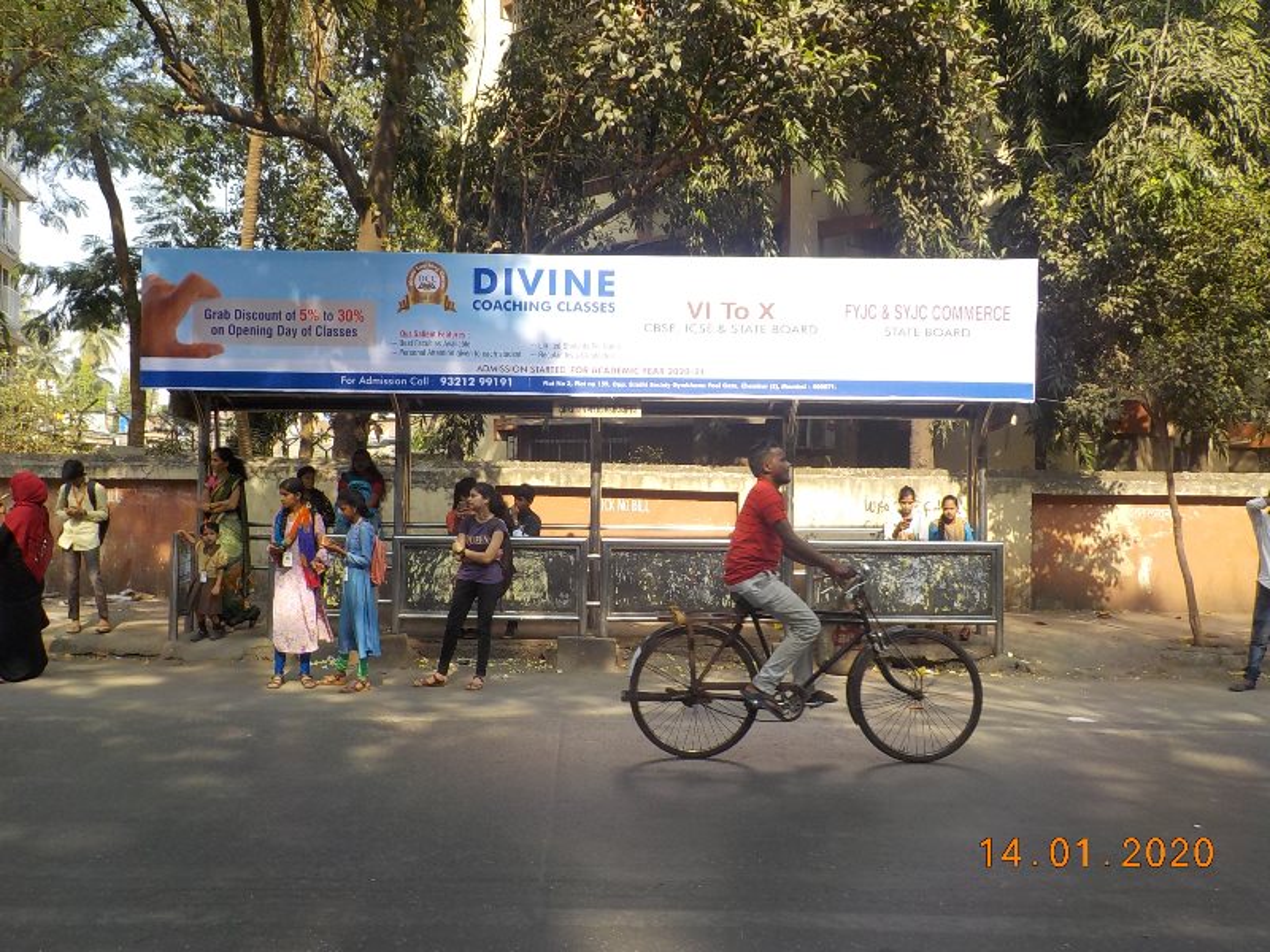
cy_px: 476
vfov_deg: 46.8
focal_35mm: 30
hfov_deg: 60.0
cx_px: 635
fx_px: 1101
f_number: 3.3
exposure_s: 1/400
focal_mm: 4.1
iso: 125
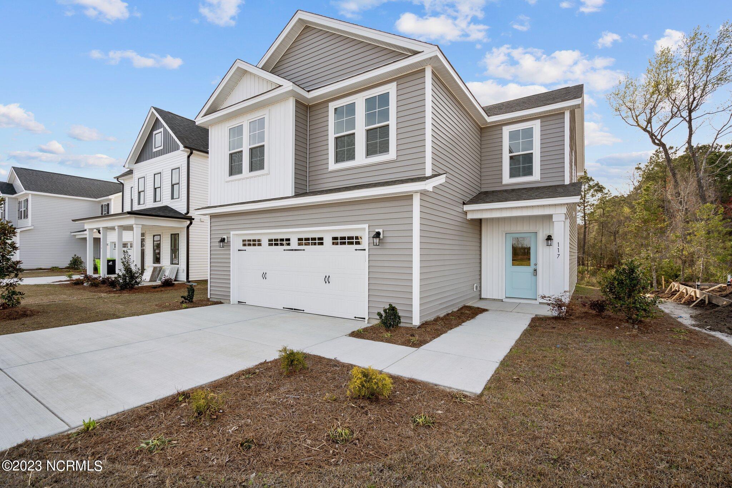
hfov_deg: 96.7
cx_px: 366
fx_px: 325
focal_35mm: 16
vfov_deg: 73.7
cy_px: 244
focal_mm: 16
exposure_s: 1/800
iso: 200
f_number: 4
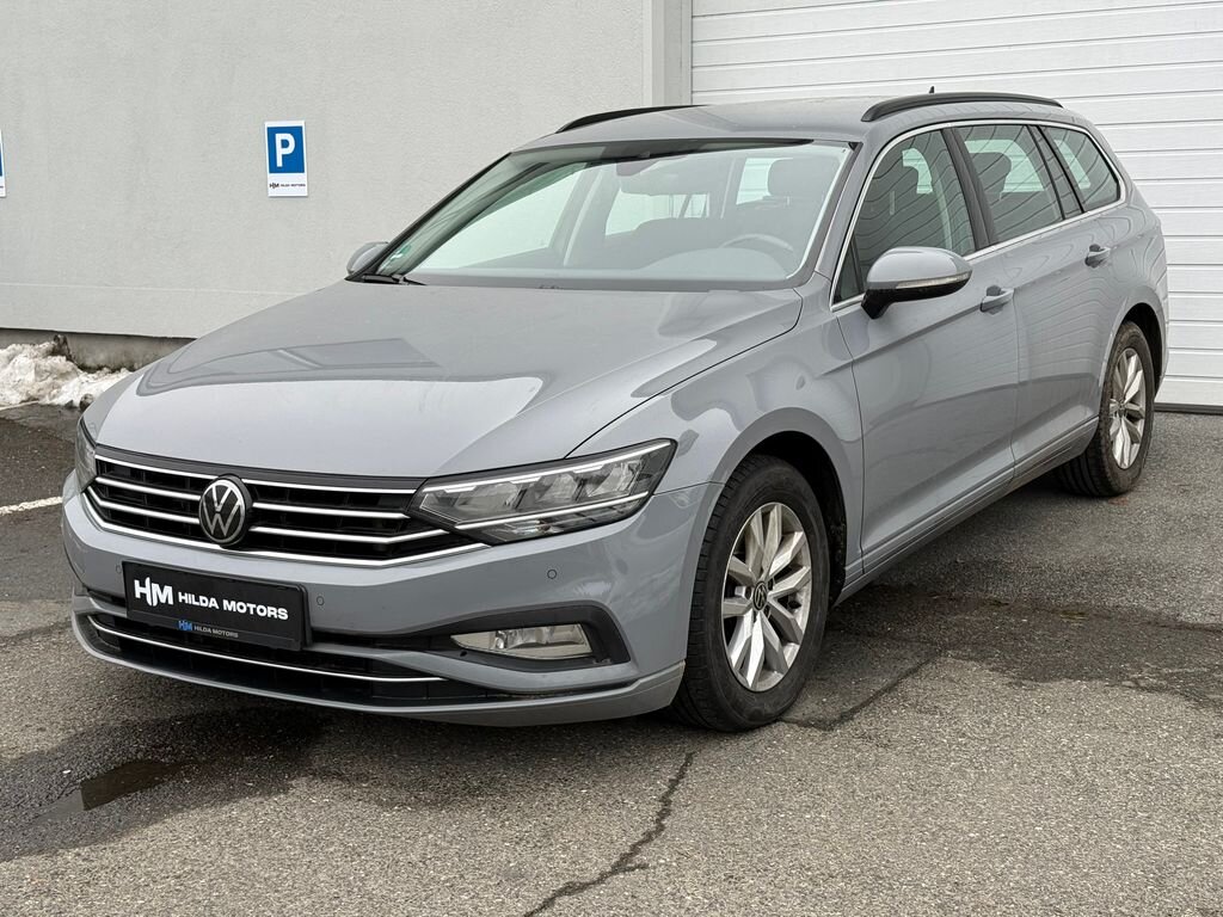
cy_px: 458
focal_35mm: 48
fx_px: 1696
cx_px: 612
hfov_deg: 39.7
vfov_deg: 30.3
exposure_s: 1/343
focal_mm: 6.76
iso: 80
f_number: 1.78
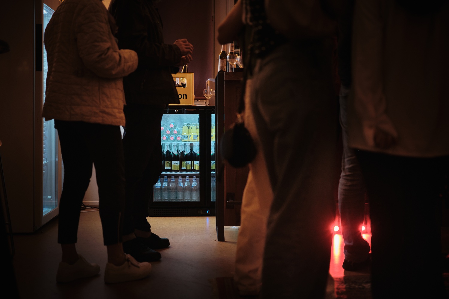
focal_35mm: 50
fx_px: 624
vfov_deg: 27.0
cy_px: 150
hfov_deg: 39.6
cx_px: 224
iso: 3200
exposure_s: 1/210
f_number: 1.4
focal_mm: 33
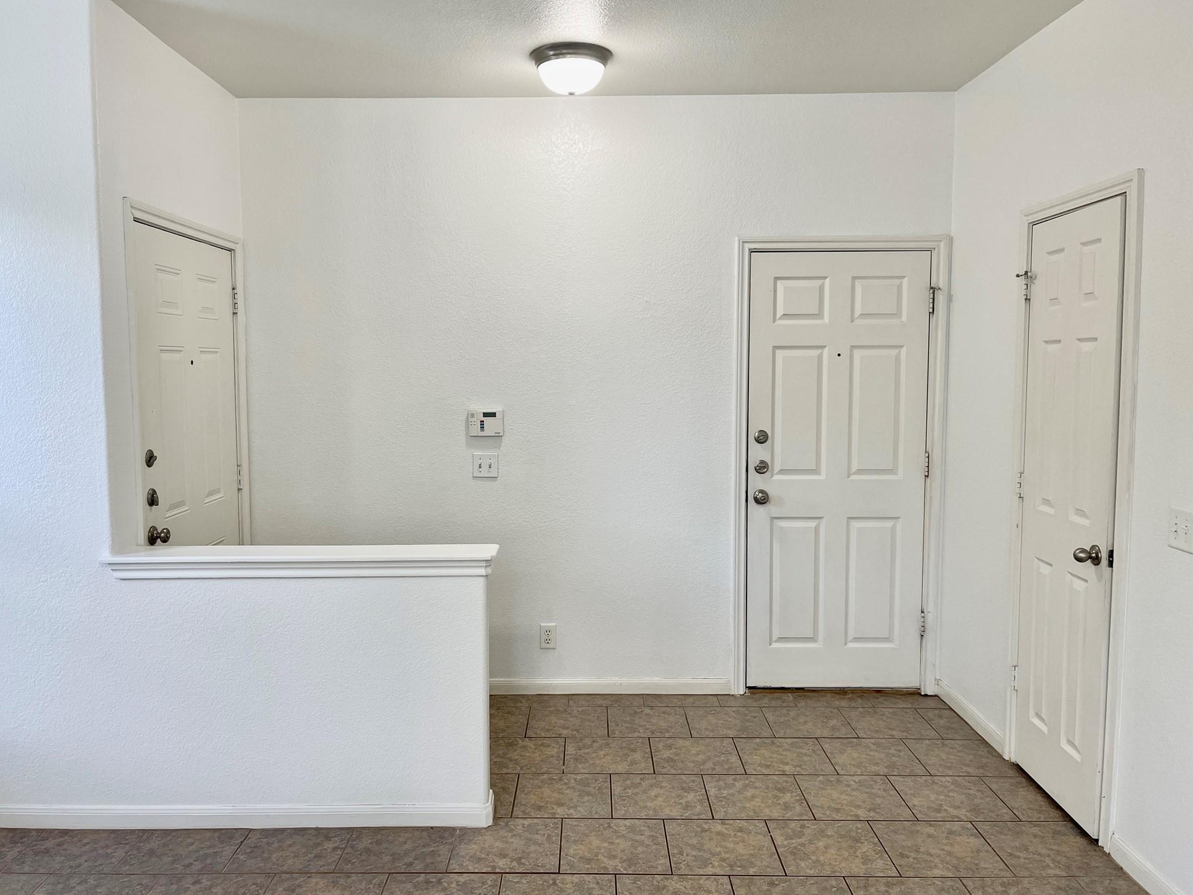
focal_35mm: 27
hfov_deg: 65.3
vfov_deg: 51.4
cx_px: 575
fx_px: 931
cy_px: 442
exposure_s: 1/120
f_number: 1.6
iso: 100
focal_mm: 5.1
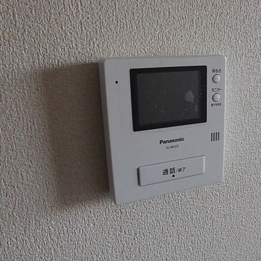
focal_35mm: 34
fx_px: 290
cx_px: 177
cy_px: 134
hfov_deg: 47.5
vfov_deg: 48.4
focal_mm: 4.6
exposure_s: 1/60
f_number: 3.5
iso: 200
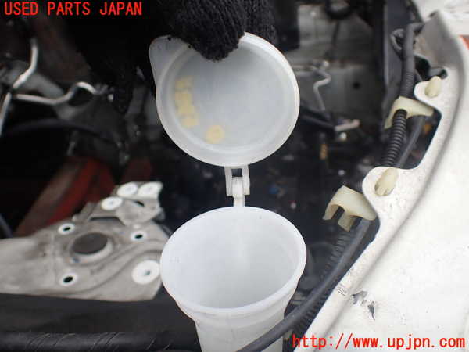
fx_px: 406
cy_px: 176
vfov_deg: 46.8
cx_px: 234
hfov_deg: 60.0
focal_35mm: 30
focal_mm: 5.4
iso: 100
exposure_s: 1/200
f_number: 2.3
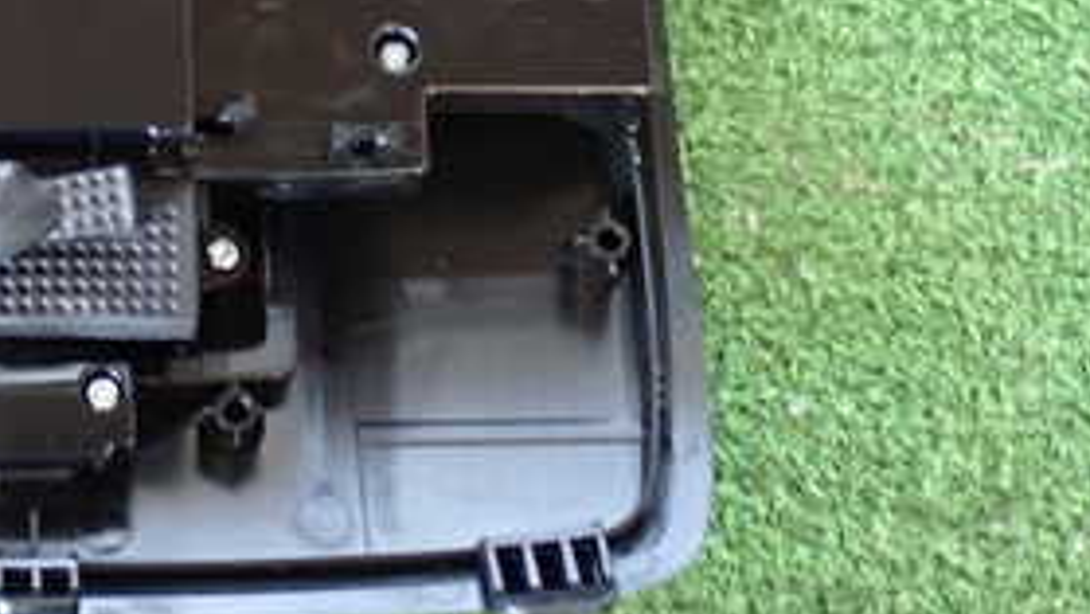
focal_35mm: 89
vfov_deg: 13.3
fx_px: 2573
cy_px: -63
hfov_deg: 23.0
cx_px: 0
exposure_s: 1/20
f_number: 2.7
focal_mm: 6.83
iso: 800
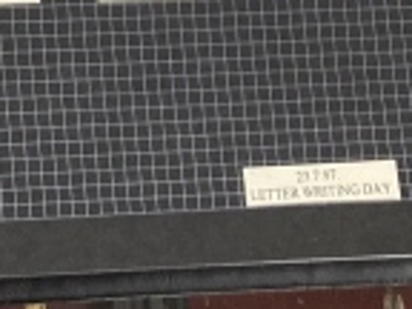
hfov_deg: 11.3
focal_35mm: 157
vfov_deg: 9.0
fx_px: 1869
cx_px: -435
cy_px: -270
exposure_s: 1/50
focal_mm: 3.99
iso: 125
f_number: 1.8
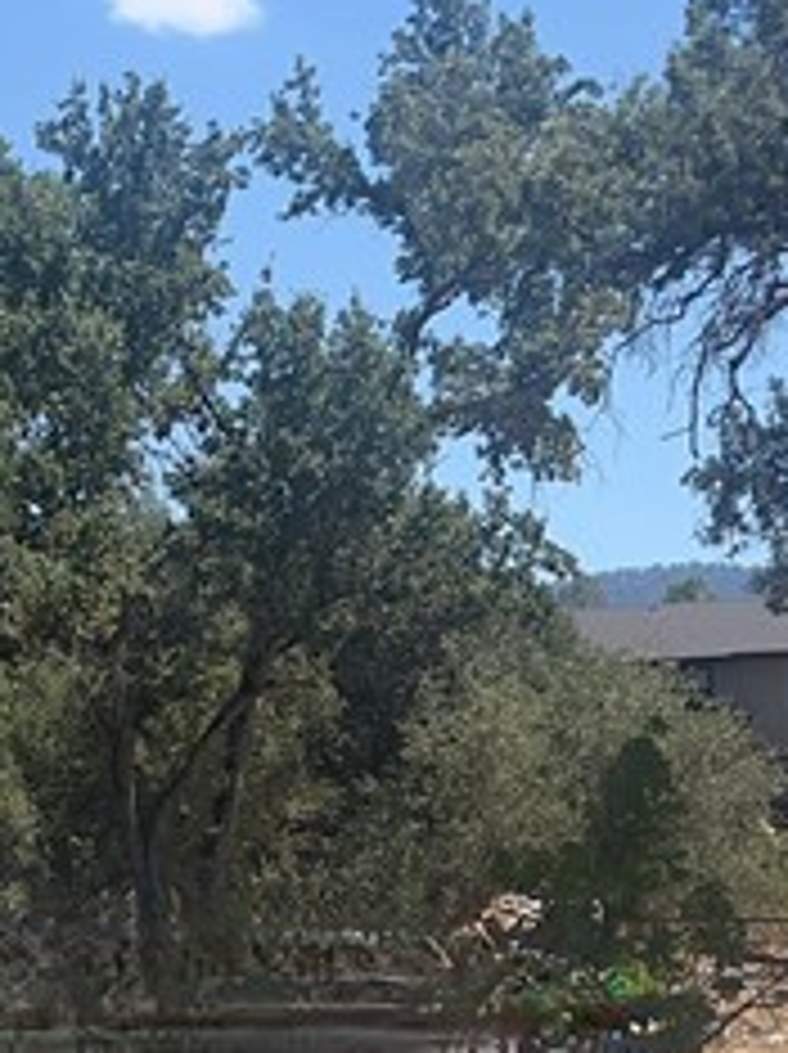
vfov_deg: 17.1
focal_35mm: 114
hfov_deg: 12.7
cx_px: -113
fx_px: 3466
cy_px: 918
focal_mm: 5.7
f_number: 1.5
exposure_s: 1/3704
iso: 50
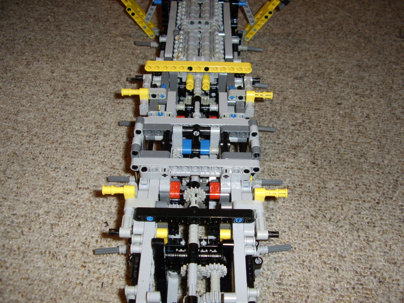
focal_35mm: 30
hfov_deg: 60.0
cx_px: 202
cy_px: 152
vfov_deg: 46.8
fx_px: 350
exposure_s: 1/30
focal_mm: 5.8
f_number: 2.9
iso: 141
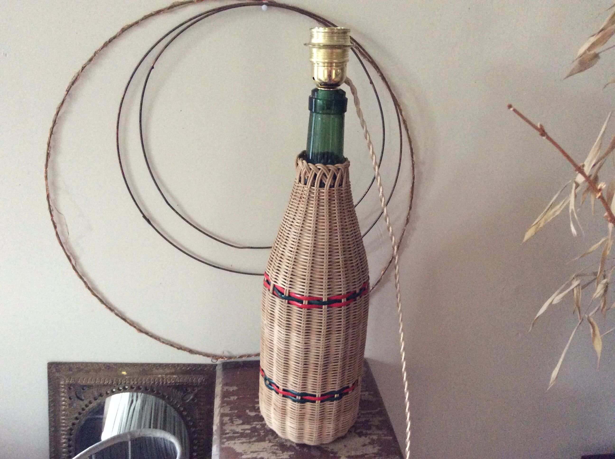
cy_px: 230
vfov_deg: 44.1
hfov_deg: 56.9
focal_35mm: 32
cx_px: 308
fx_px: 568
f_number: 2.4
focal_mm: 3.3
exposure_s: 1/20
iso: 250
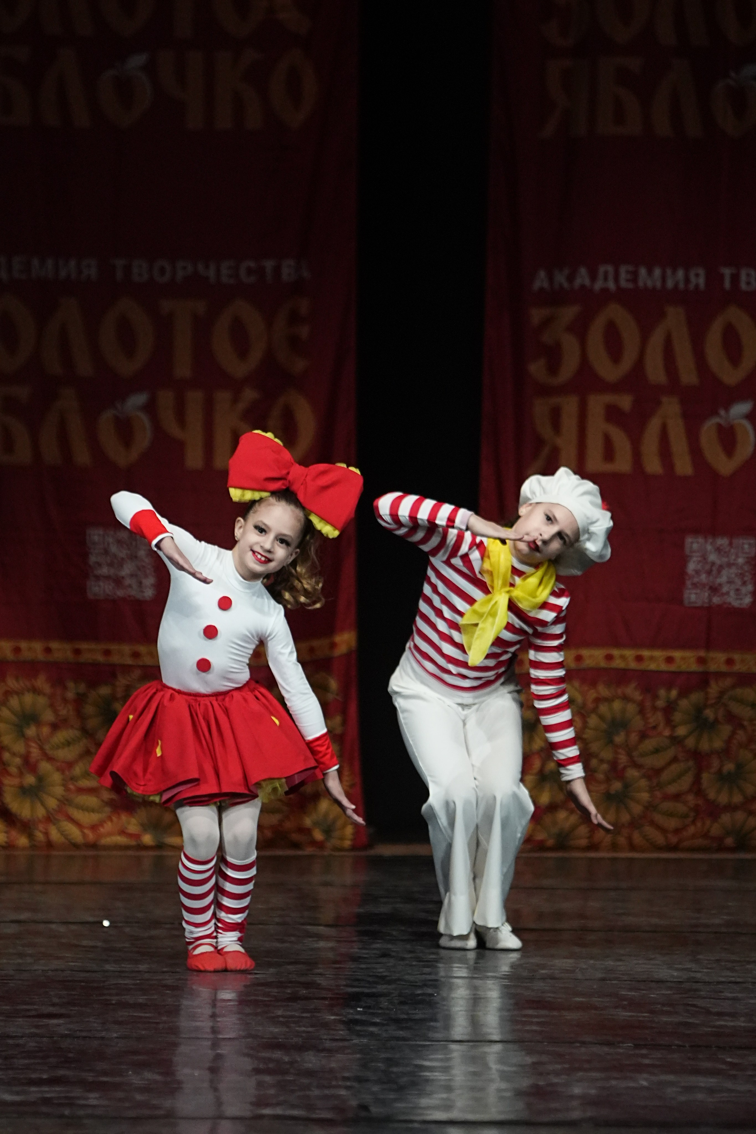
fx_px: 8032
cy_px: 567
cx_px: 378
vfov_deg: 8.1
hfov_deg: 5.4
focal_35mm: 255
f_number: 2.8
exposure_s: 1/500
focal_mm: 170
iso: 4000
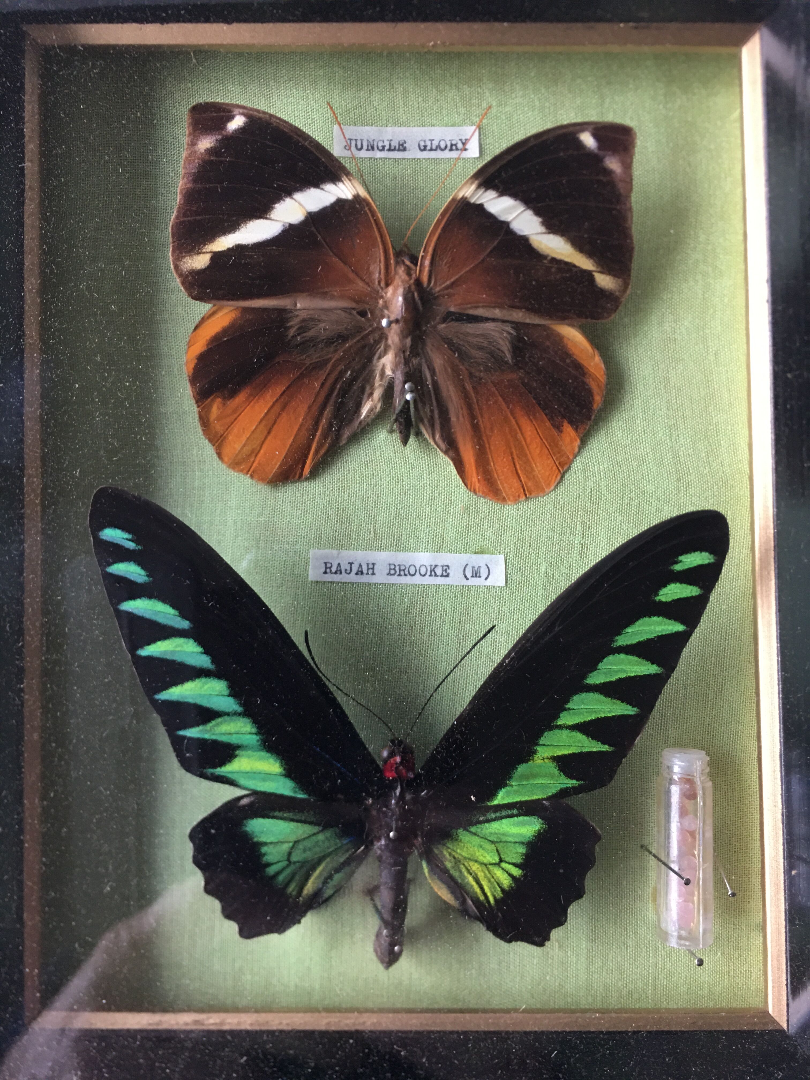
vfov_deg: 61.7
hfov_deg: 48.2
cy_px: 540
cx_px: 405
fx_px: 905
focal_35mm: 29
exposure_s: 1/17
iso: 80
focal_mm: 4.15
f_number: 2.2
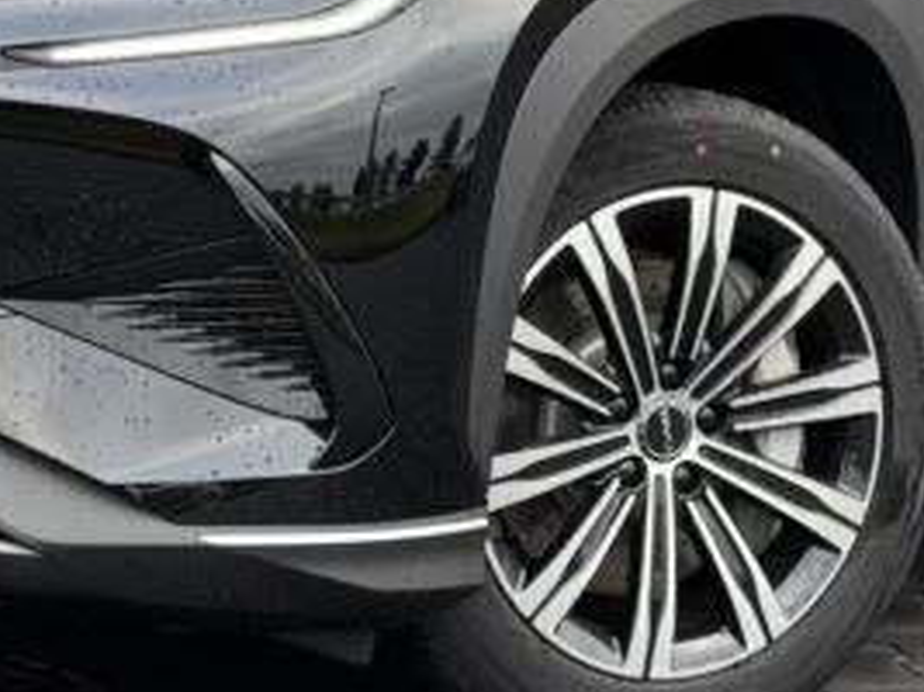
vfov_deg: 8.1
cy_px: 221
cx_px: 512
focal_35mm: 184
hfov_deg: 10.8
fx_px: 4909
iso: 100
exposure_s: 1/94
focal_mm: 6.76
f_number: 1.78
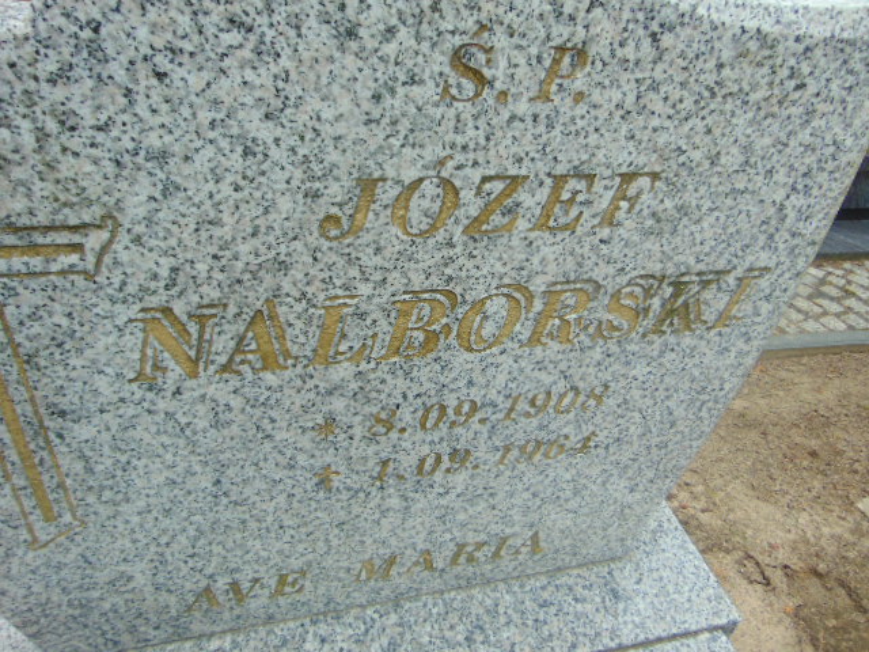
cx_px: 434
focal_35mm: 25
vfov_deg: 54.9
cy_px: 326
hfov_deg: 69.4
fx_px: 628
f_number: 3
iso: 80
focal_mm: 4.5
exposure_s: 1/100
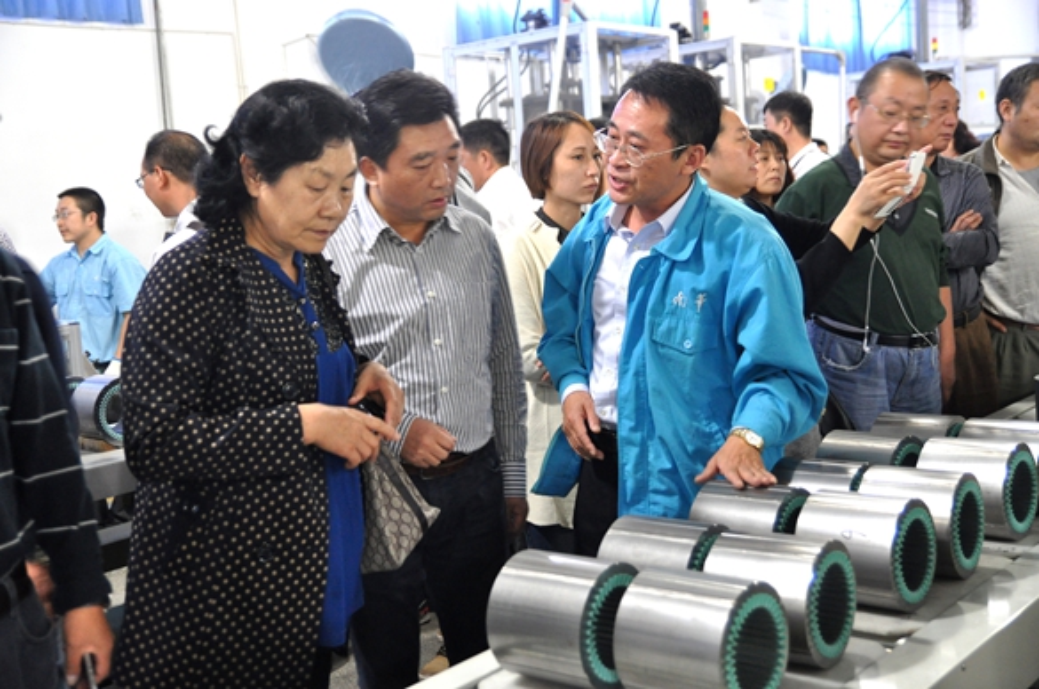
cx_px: 520
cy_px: 344
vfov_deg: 32.9
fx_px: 1167
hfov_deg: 48.0
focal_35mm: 40
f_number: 2.8
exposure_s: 1/30
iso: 1250
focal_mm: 27
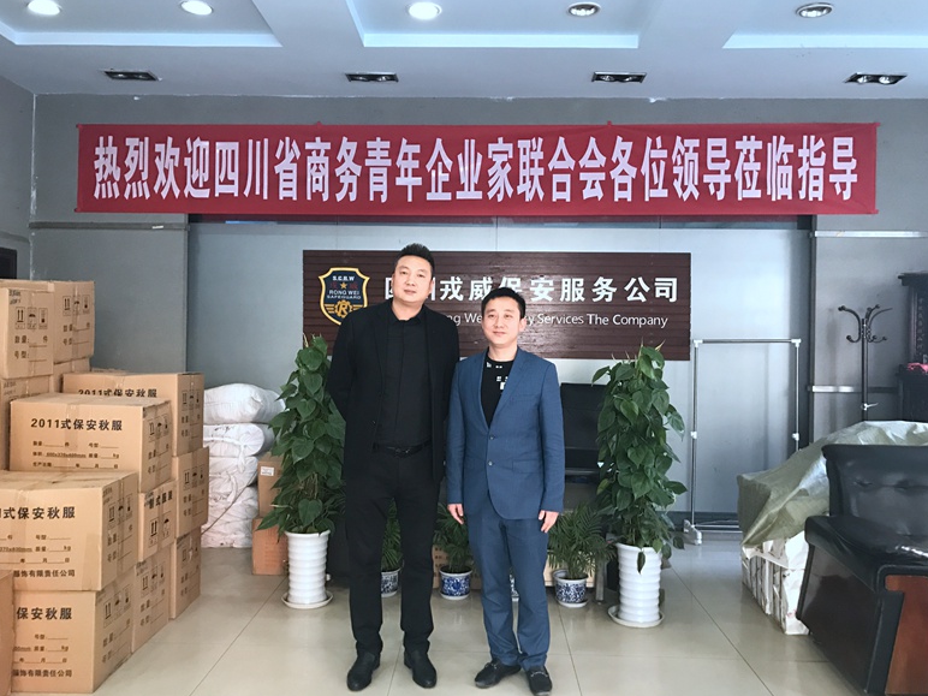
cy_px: 339
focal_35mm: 29
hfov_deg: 61.7
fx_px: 777
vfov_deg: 48.2
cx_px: 462
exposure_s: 1/17
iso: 64
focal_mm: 3.99
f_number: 1.8
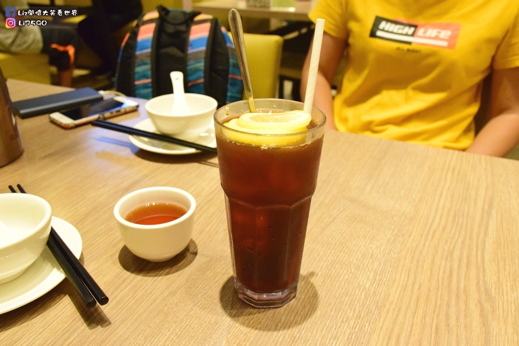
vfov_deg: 38.4
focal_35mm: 34
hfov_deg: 55.1
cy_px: 173
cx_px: 260
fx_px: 497
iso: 6400
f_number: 8
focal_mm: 23
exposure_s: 1/250
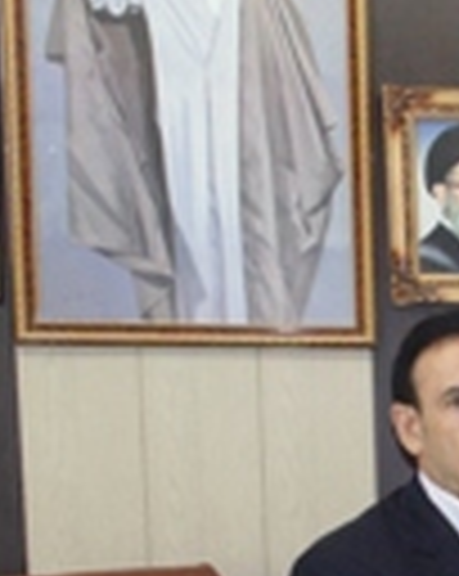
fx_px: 1430
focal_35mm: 84
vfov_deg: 21.9
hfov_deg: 16.4
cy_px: 587
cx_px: 724
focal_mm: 4
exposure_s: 1/30
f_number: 3.1
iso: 200
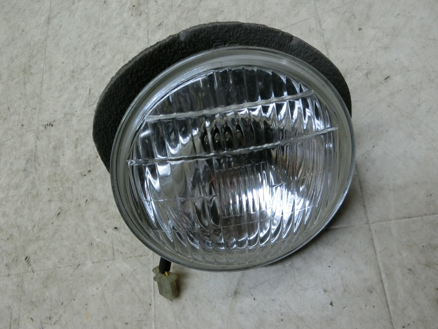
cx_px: 219
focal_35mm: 25
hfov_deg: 69.4
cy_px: 164
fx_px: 316
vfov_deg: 54.9
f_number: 3.5
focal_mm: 4.5
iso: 320
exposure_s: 1/125
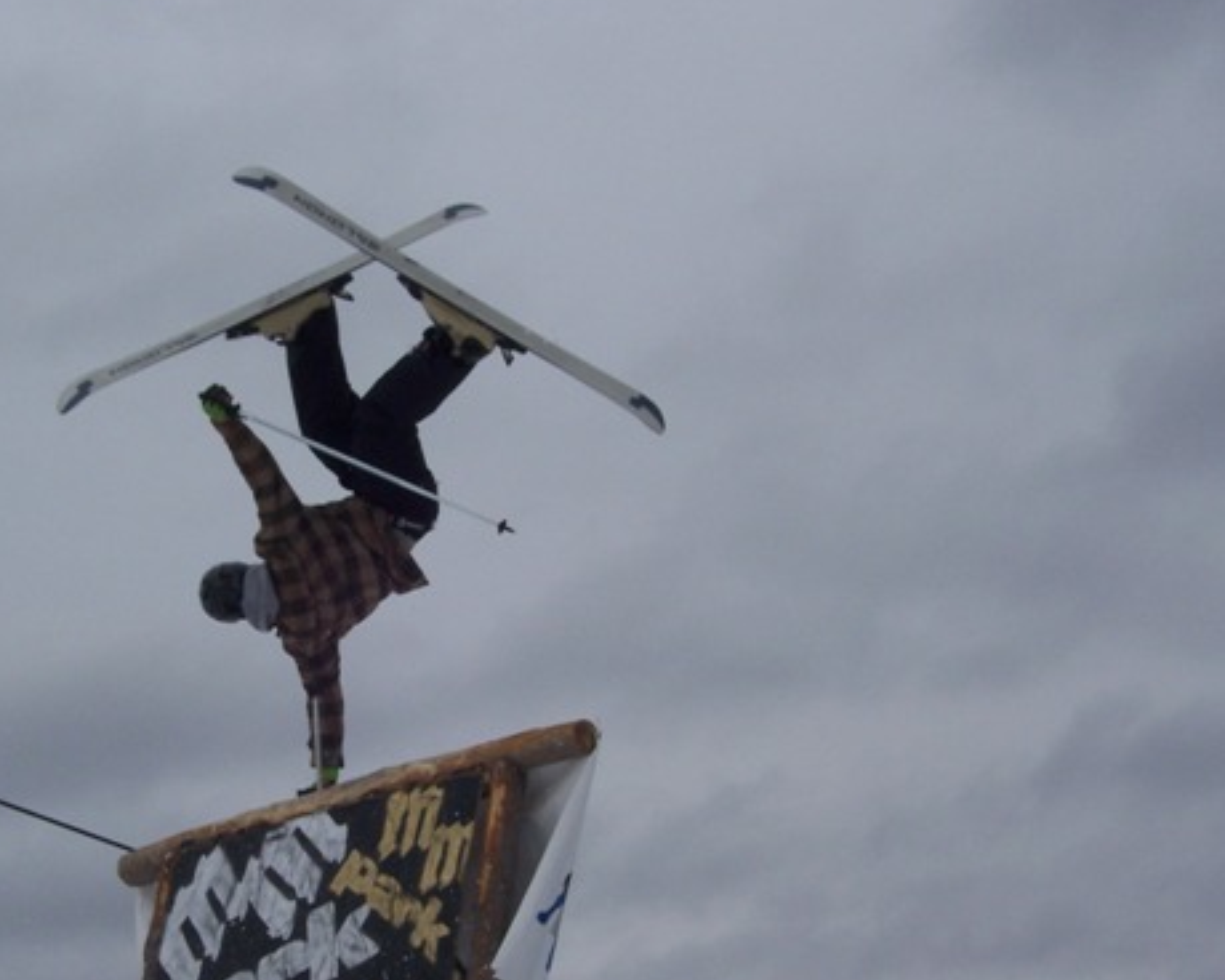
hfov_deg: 20.1
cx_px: 394
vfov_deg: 16.2
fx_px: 3444
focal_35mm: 95
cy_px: 597
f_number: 6.3
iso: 80
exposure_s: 1/640
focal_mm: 12
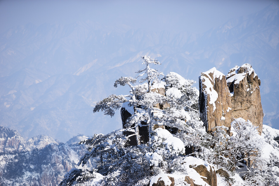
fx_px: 1550
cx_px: 140
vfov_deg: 6.9
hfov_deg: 10.3
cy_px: 93
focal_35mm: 200
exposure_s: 1/1600
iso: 100
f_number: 4
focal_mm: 200
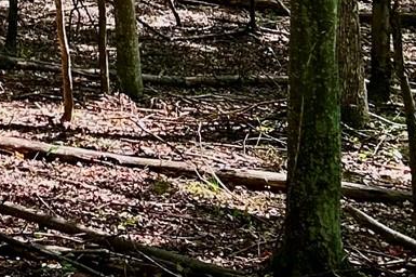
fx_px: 1663
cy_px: -182
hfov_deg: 11.2
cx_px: -669
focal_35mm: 144
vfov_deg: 9.2
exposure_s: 1/214
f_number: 1.5
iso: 40
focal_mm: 5.7
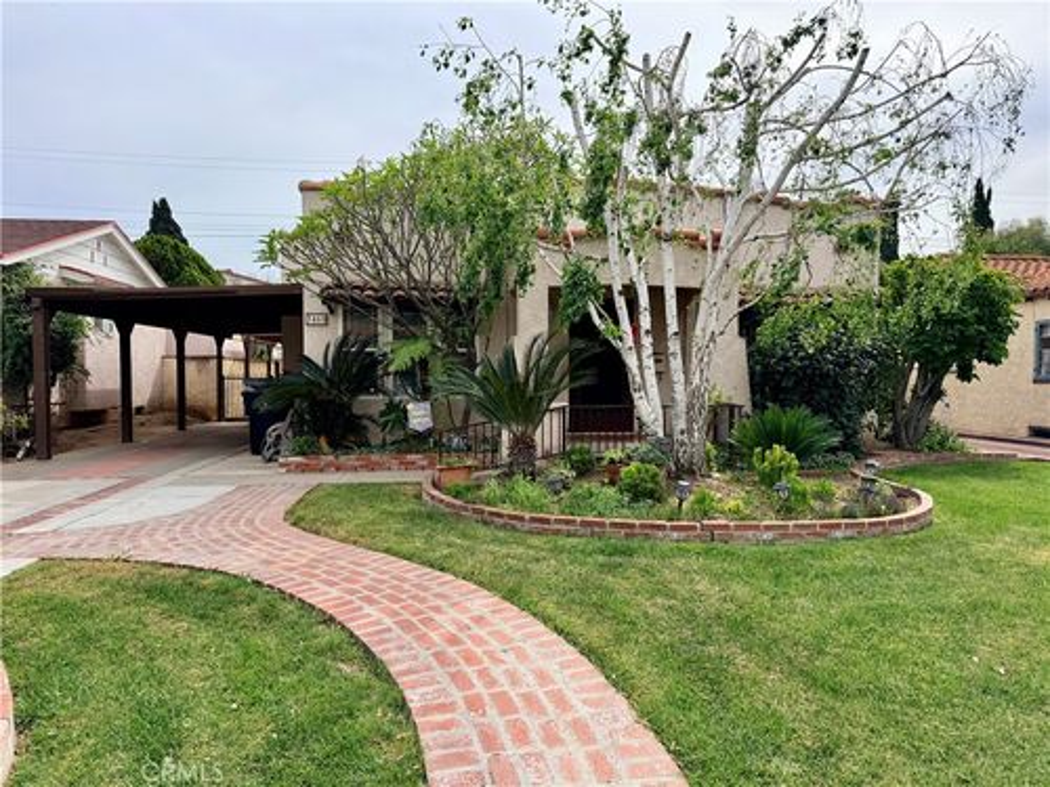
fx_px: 728
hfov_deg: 71.6
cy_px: 394
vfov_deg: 56.8
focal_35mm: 24
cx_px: 525
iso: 100
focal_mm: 6.76
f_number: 1.78
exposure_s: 1/4167
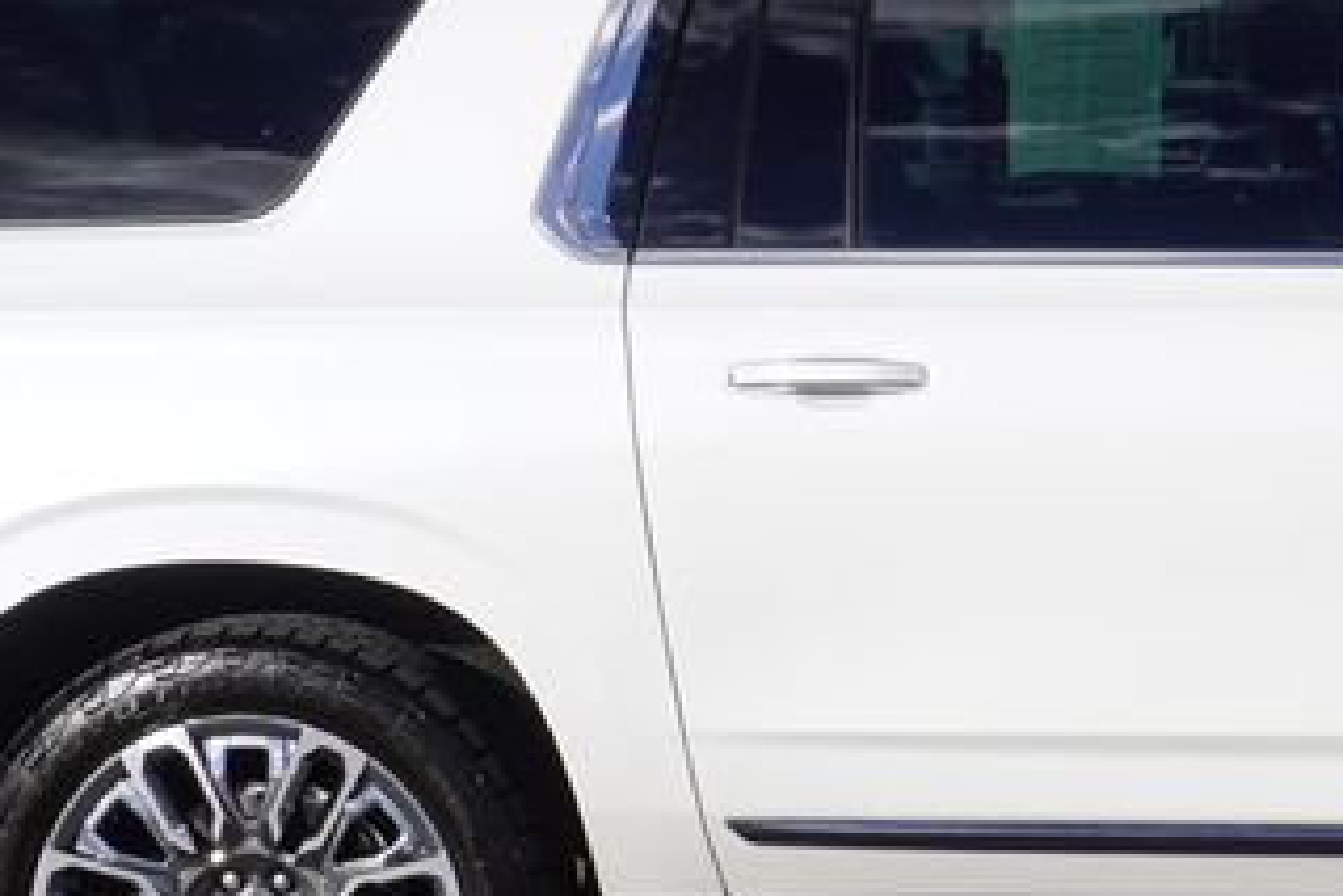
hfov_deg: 18.9
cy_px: 526
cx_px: 1267
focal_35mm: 106
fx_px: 3956
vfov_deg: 12.9
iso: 100
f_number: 10
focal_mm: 22
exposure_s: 1/250
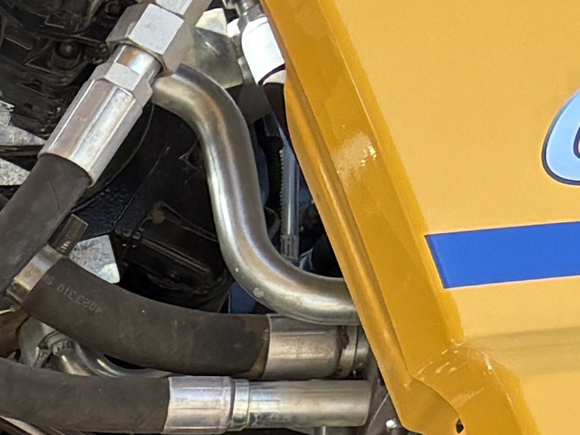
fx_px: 3335
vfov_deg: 6.6
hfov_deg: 8.2
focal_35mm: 199
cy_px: 1399
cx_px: -1264
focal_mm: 5.96
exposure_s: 1/208
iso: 40
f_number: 1.6
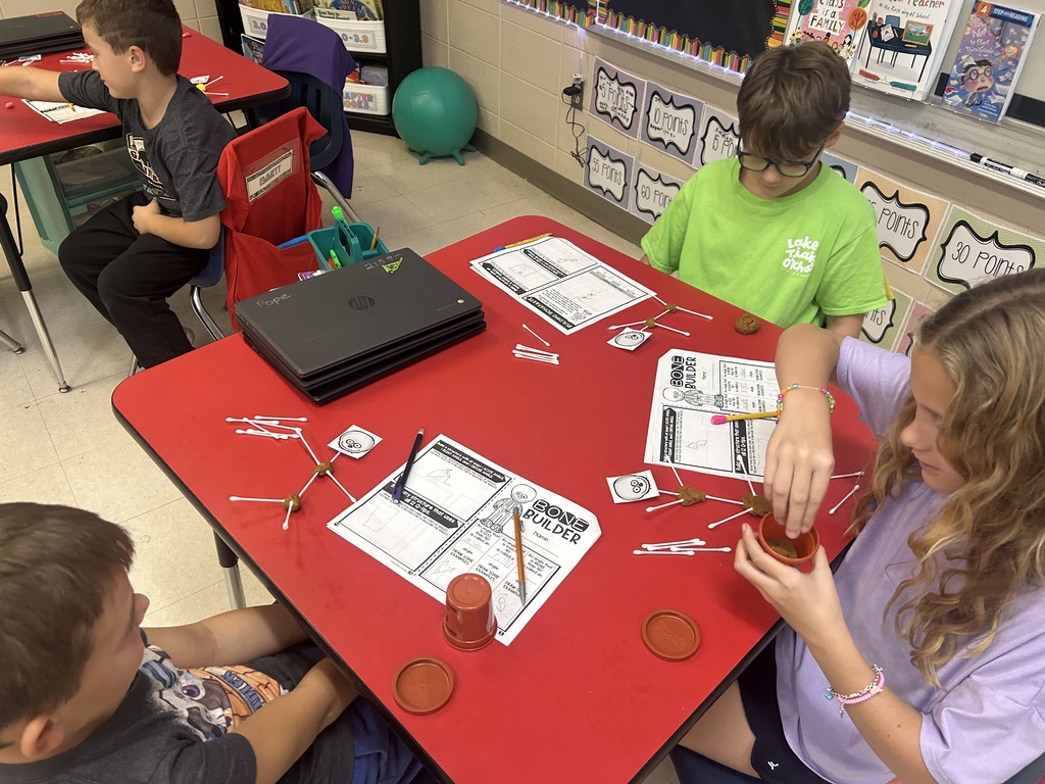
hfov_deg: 67.3
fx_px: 785
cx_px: 522
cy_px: 392
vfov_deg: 53.1
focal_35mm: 26
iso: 200
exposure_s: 1/60
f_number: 1.5
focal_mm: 5.7
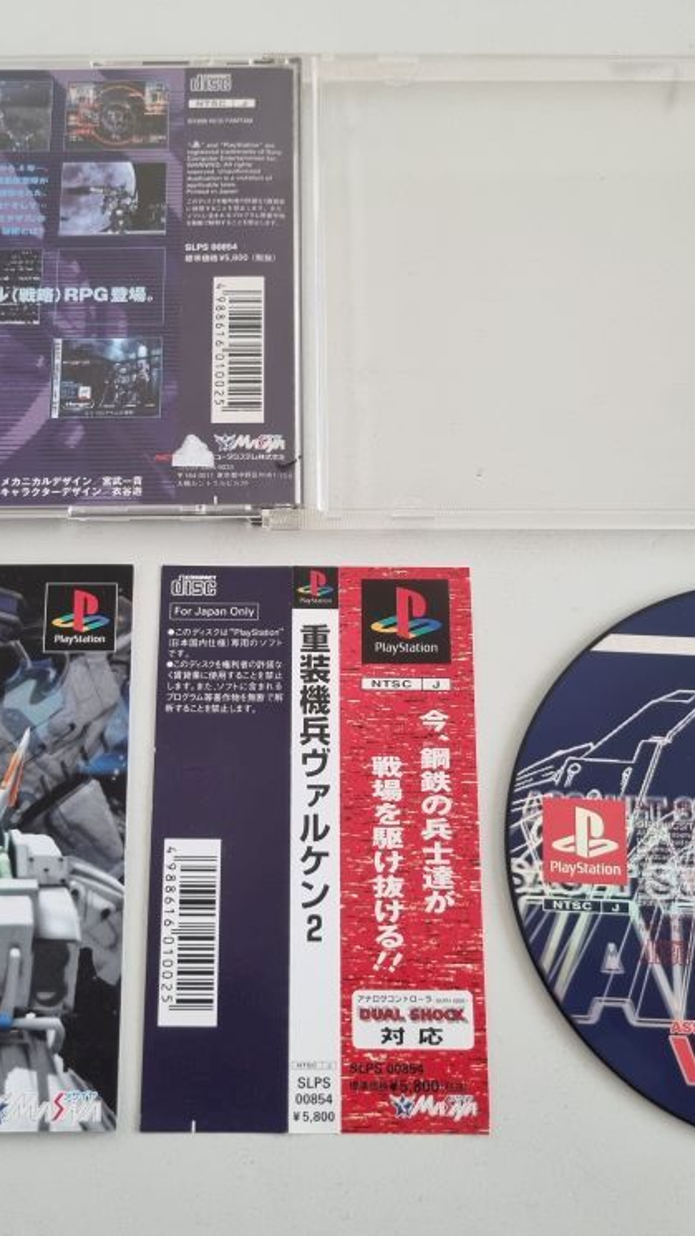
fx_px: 1245
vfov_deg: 52.8
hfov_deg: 31.1
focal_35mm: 38
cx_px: 295
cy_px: 619
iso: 250
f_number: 1.8
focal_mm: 5.4
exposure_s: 1/100
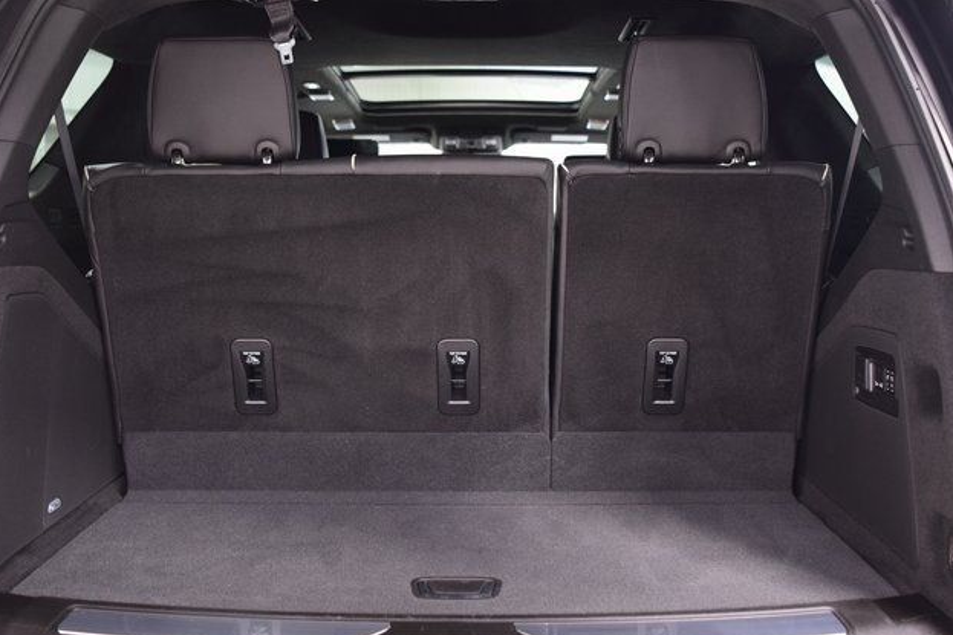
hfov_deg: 51.9
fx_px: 979
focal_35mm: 37
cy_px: 324
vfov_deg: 35.9
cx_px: 479
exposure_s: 1/15
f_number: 2.8
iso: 1600
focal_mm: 24
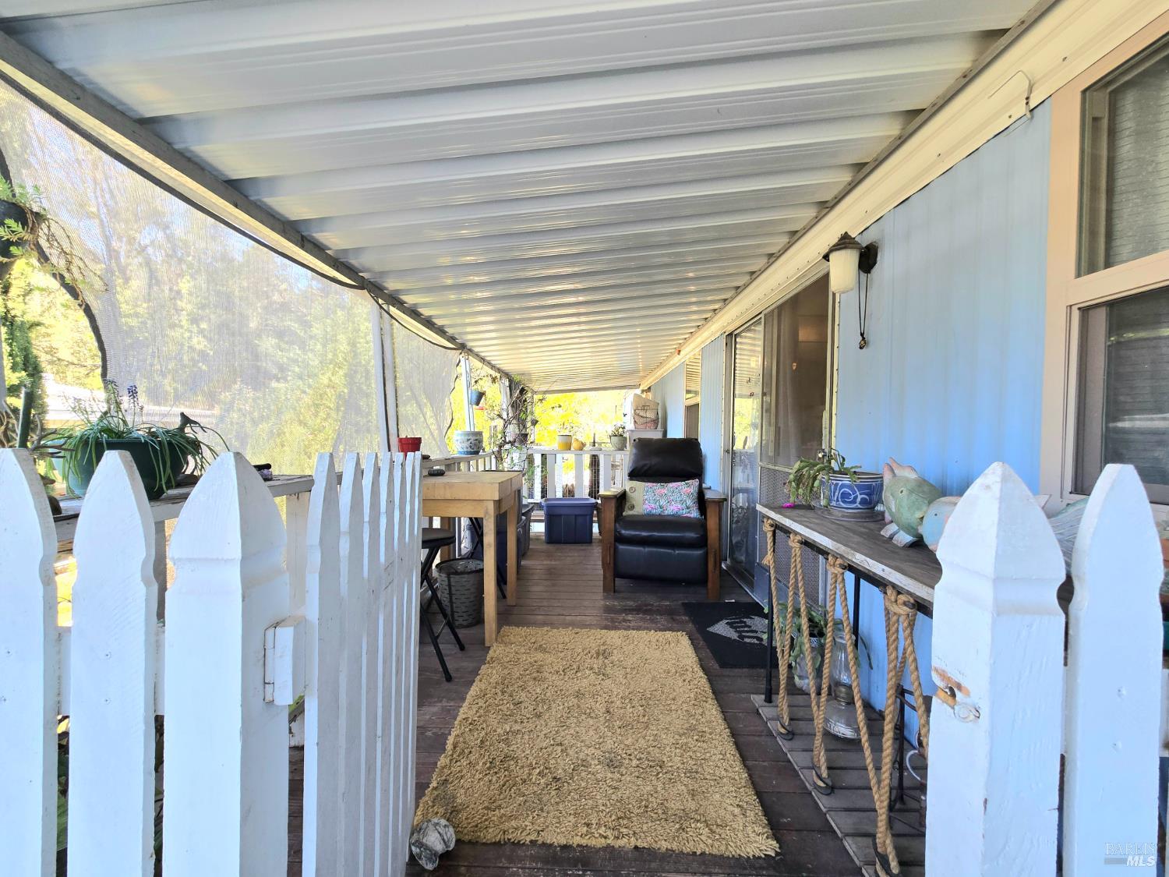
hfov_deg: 106.2
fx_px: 439
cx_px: 584
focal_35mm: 13
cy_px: 438
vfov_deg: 89.9
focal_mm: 2.2
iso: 64
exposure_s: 1/120
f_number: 2.2
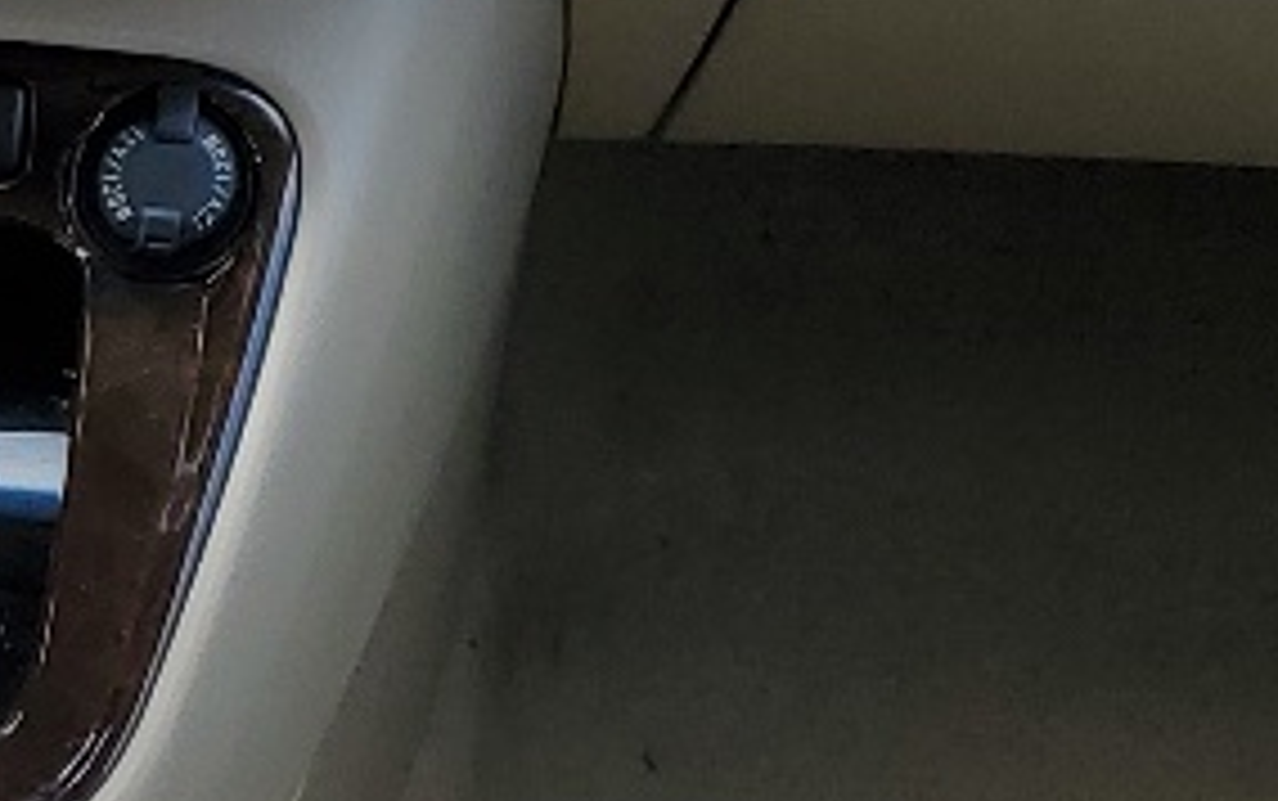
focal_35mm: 155
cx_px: -418
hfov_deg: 13.0
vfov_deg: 8.5
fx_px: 5403
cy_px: 616
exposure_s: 1/455
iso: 50
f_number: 1.5
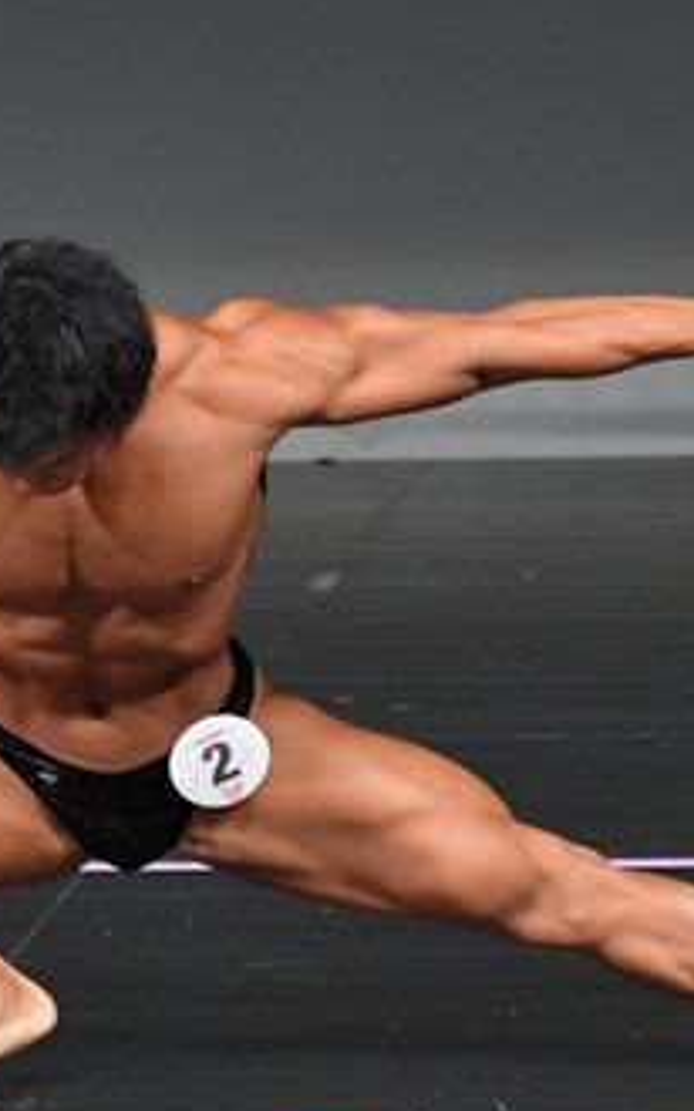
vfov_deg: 2.0
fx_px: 32621
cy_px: 781
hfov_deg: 1.2
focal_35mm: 1077
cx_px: 177
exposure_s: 1/400
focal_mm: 300
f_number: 5.6
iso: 4000
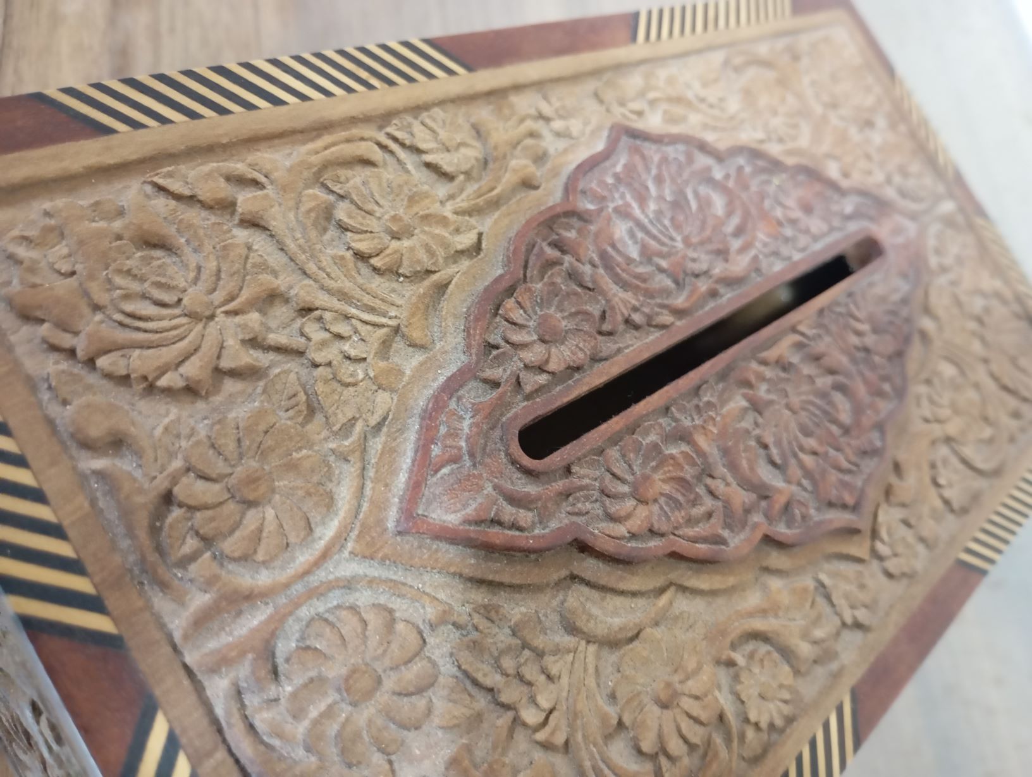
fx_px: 836
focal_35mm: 28
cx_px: 516
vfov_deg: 49.9
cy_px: 388
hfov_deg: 63.4
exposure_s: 1/16.7
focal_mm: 4.27
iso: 3212
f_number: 1.8
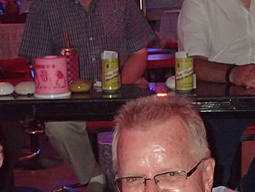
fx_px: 700
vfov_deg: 15.2
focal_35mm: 95
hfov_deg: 20.5
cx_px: 79
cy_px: 209
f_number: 2.8
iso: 800
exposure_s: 1/40
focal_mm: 7.34
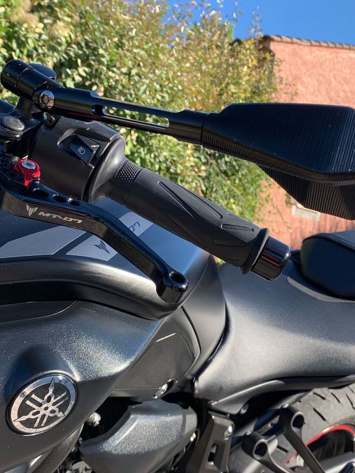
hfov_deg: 36.8
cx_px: 169
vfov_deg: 47.9
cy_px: 235
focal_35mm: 39
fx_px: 533
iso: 25
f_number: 1.8
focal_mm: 4.25
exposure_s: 1/627
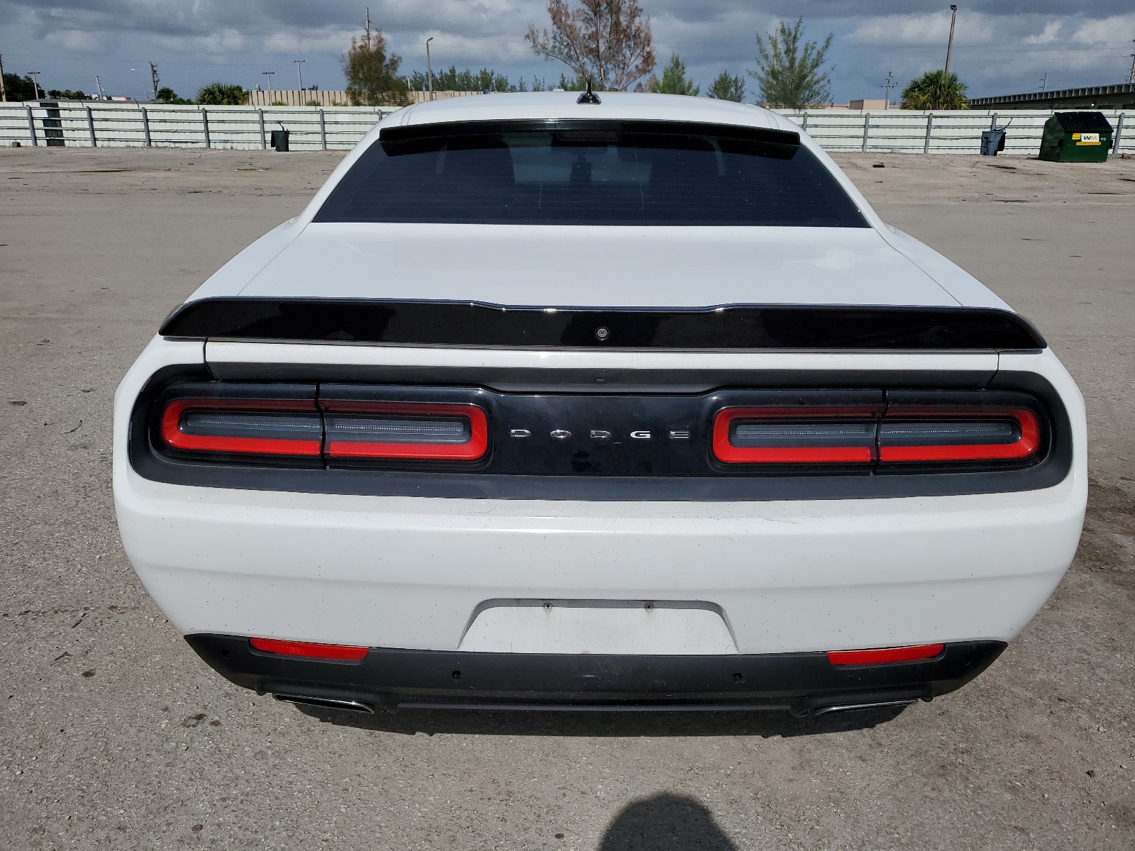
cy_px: 426
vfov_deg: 53.1
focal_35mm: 26
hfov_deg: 67.3
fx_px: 852
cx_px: 568
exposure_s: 1/10000
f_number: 1.5
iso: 52
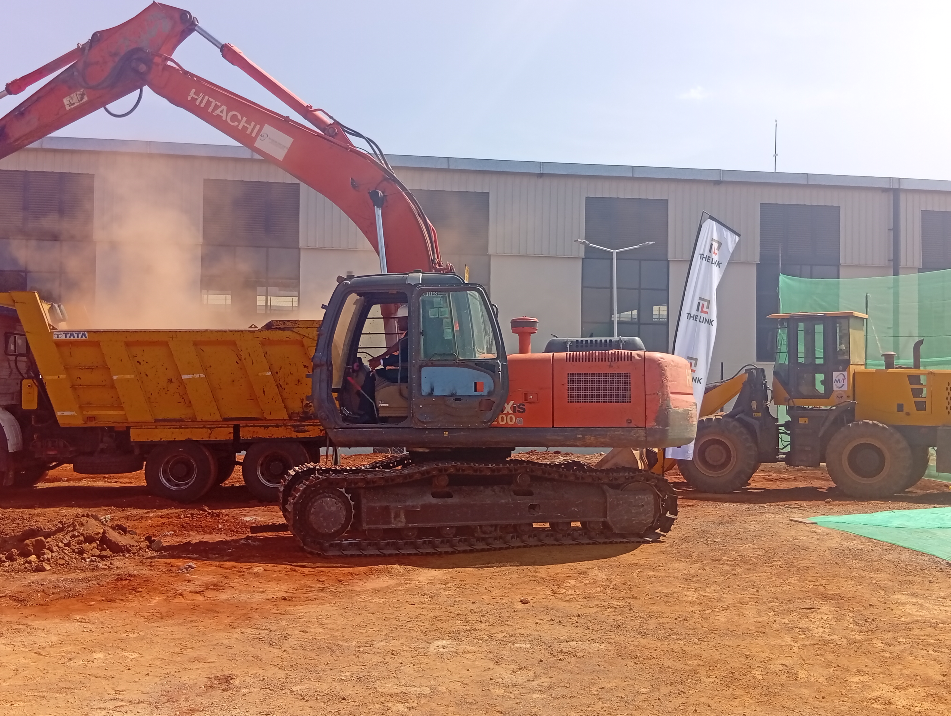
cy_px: 358
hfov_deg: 55.3
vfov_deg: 43.0
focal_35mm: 33
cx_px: 476
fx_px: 908
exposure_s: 1/1145
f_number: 1.8
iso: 53
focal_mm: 3.84
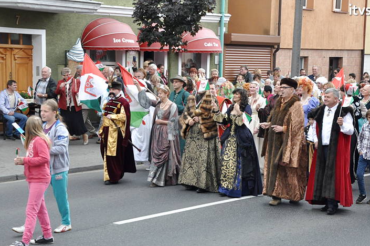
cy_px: 141
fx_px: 780
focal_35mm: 76
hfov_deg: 26.7
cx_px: 212
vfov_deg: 17.9
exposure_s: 1/500
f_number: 9
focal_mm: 42
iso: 1250
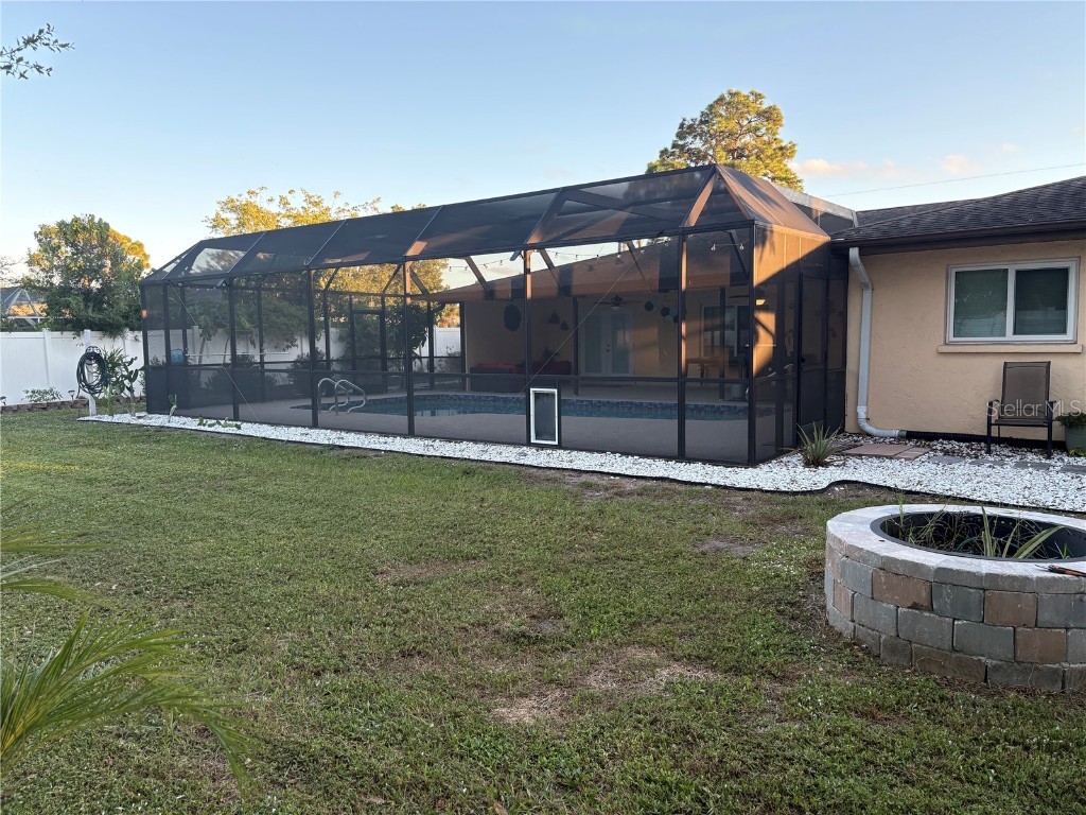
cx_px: 543
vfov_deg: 53.1
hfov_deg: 67.3
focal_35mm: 26
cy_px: 408
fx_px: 816
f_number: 1.6
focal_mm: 5.96
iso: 64
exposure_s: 1/339
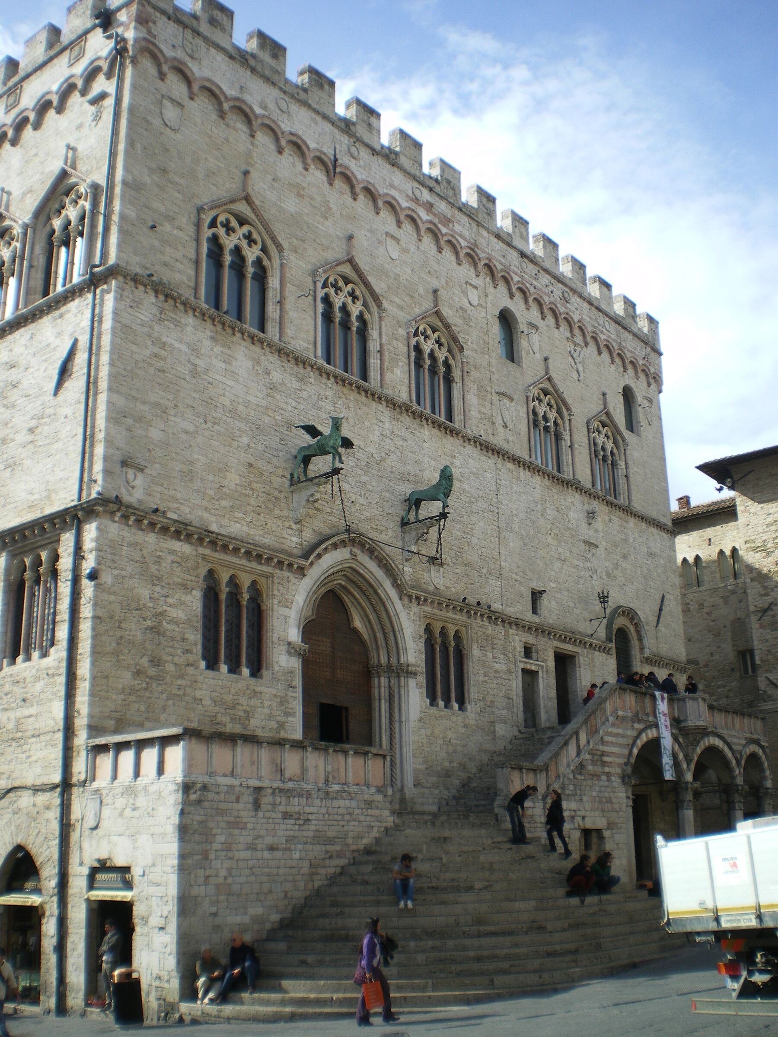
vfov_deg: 51.4
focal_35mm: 36
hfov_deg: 39.7
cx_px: 389
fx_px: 1079
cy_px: 518
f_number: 4.6
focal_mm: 6.3
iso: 50
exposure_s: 1/250
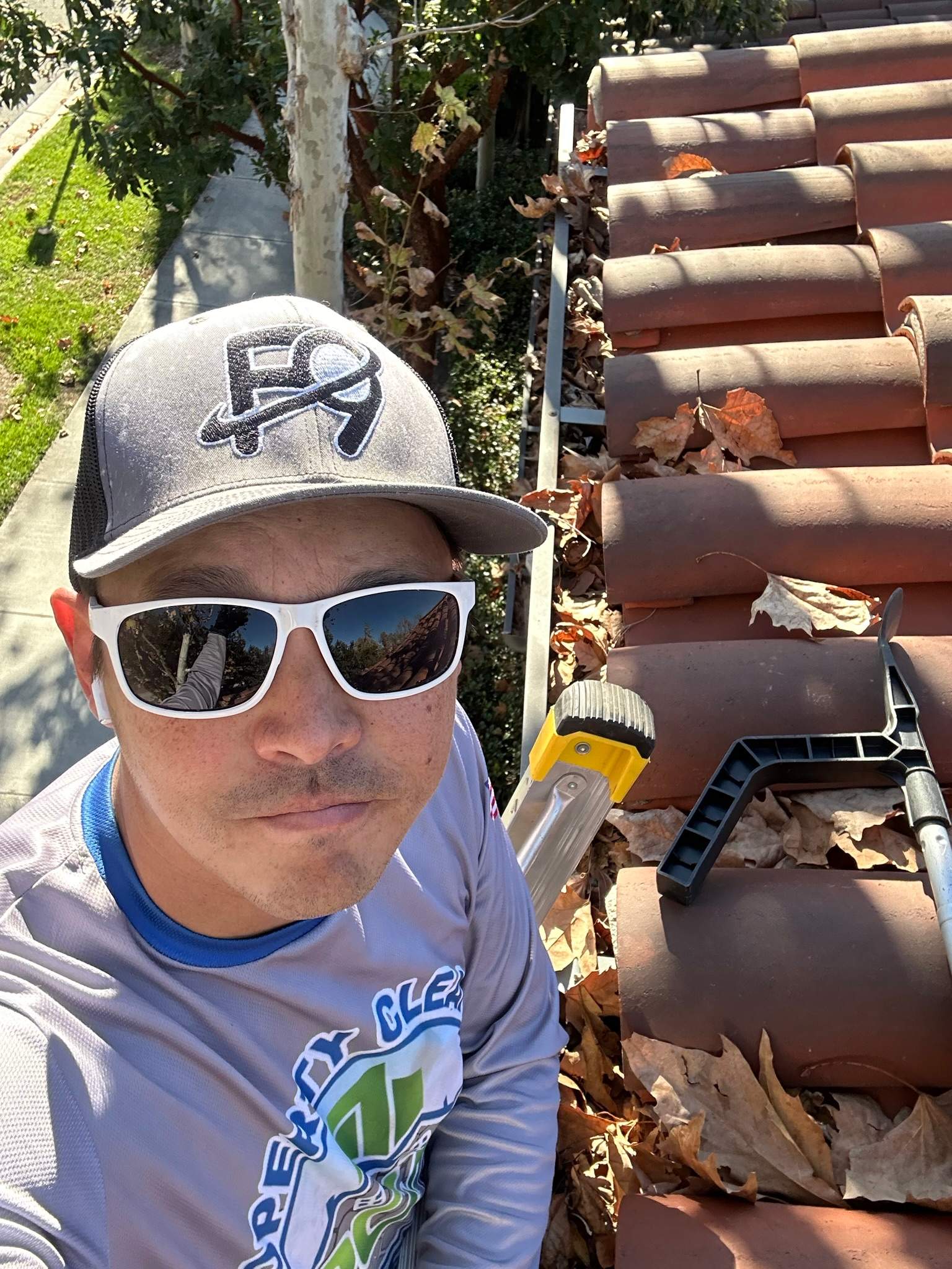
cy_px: 634
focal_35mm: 30
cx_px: 476
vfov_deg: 60.0
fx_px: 1100
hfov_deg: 46.8
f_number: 1.9
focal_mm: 2.69
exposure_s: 1/185
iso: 25
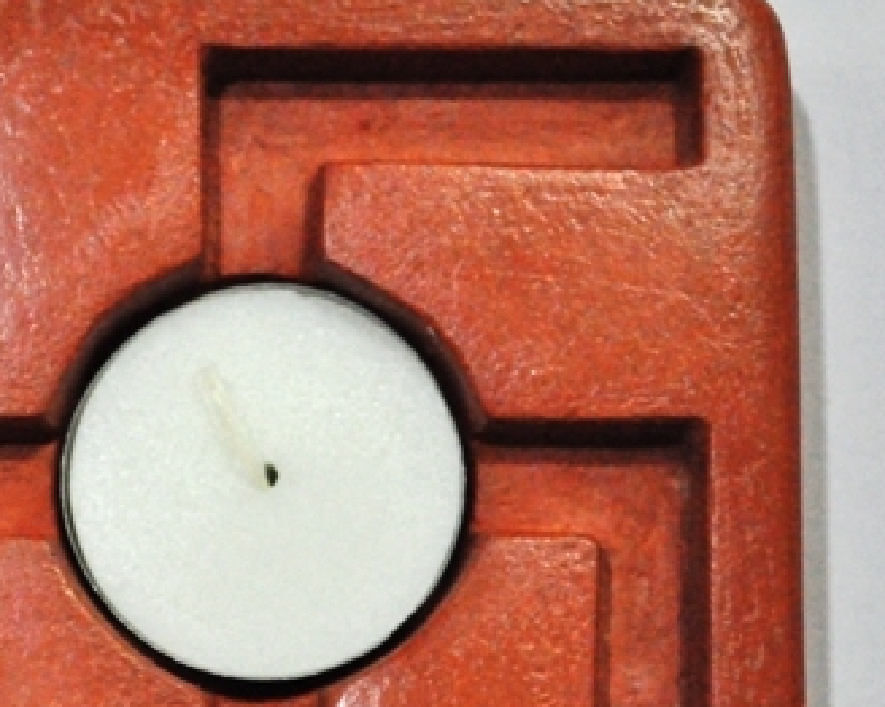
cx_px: 194
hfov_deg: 12.7
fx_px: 3950
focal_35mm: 151
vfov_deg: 10.2
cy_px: 506
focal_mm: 55
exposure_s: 1/100
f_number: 5.6
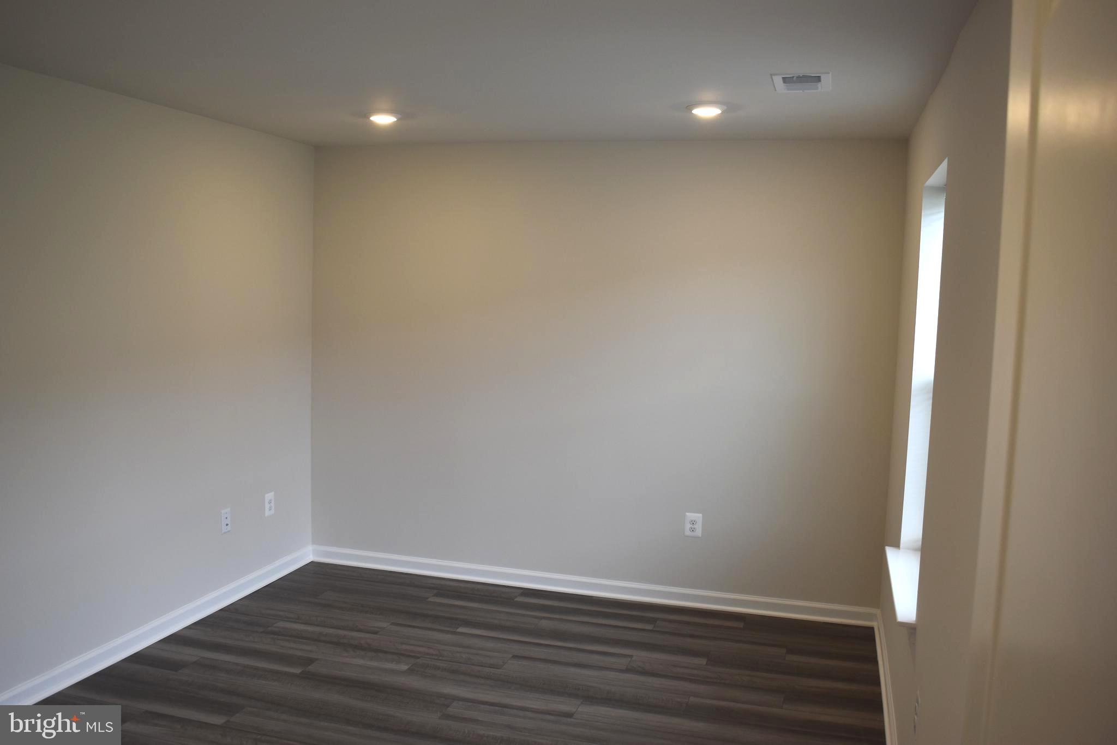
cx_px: 558
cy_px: 372
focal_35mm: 30
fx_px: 931
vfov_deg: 43.6
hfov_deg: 61.9
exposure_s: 1/100
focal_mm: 20
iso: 400
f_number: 5
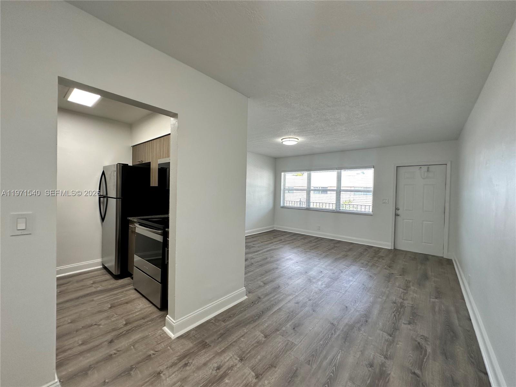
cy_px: 194
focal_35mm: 14
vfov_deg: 85.7
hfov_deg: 102.1
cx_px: 258
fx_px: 209
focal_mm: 2.22
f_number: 2.2
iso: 125
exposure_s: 1/120
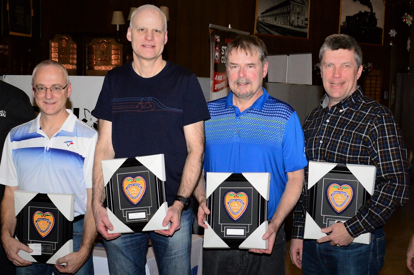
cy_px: 138
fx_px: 379
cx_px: 207
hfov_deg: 57.3
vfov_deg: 39.9
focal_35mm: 33
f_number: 8
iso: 1600
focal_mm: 22
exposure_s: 1/125
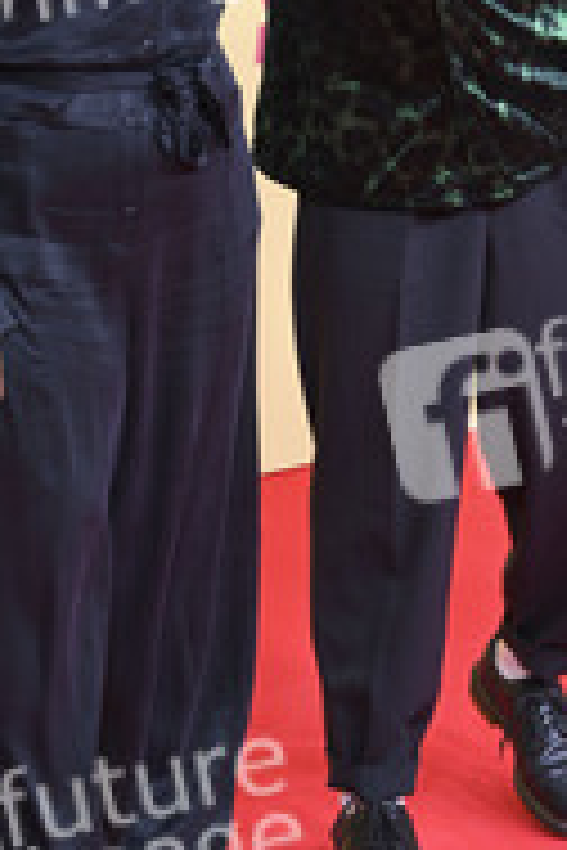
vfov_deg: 13.6
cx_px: 202
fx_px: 3543
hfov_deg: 9.1
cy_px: 171
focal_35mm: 150
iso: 500
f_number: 5.6
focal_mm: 71
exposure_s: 1/160
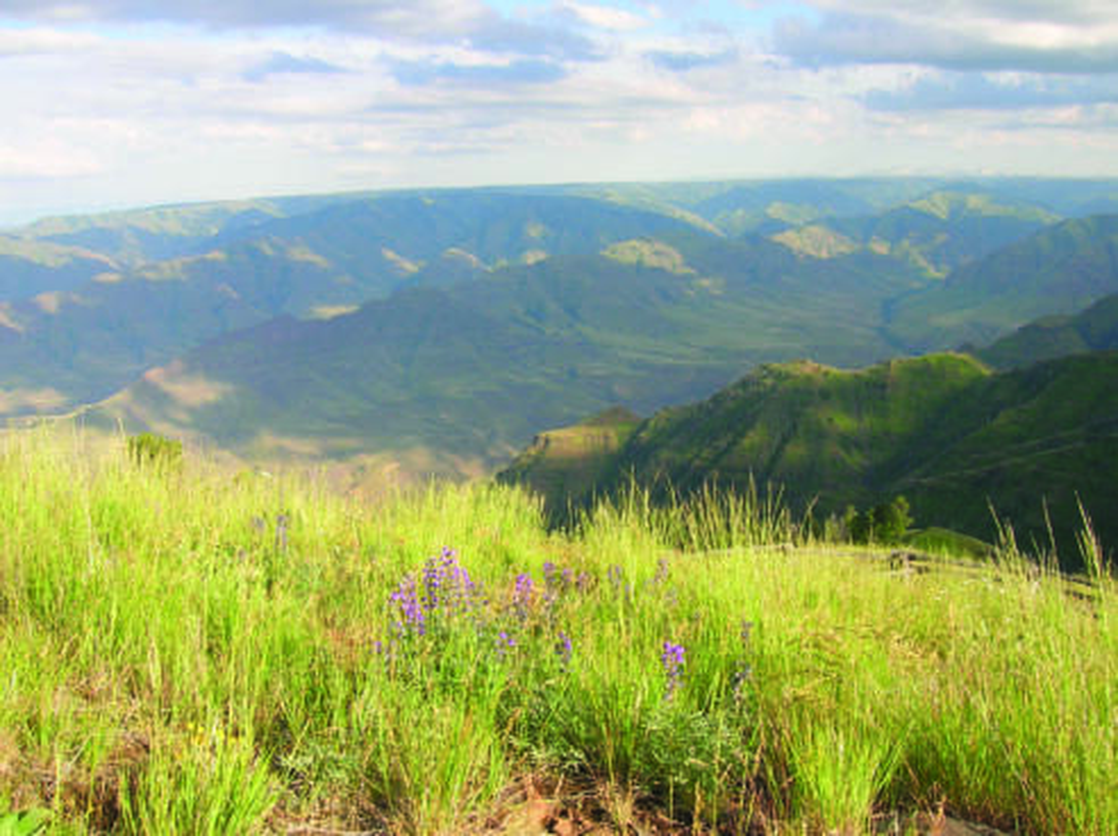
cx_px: 559
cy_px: 418
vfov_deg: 41.7
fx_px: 1097
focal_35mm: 34
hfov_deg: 54.0
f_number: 4.9
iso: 50
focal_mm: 5.7
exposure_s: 1/202
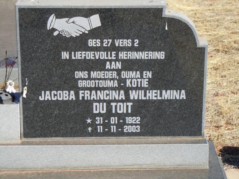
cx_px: 120
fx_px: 801
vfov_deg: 12.8
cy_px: 90
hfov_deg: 17.0
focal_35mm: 116
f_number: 4.6
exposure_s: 1/800
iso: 200
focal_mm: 20.9
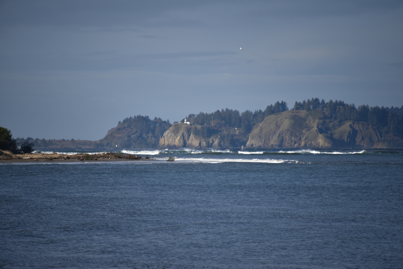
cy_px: 134
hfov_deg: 6.9
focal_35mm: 300
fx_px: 3359
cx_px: 202
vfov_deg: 4.6
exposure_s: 1/640
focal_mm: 300
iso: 110
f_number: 5.6
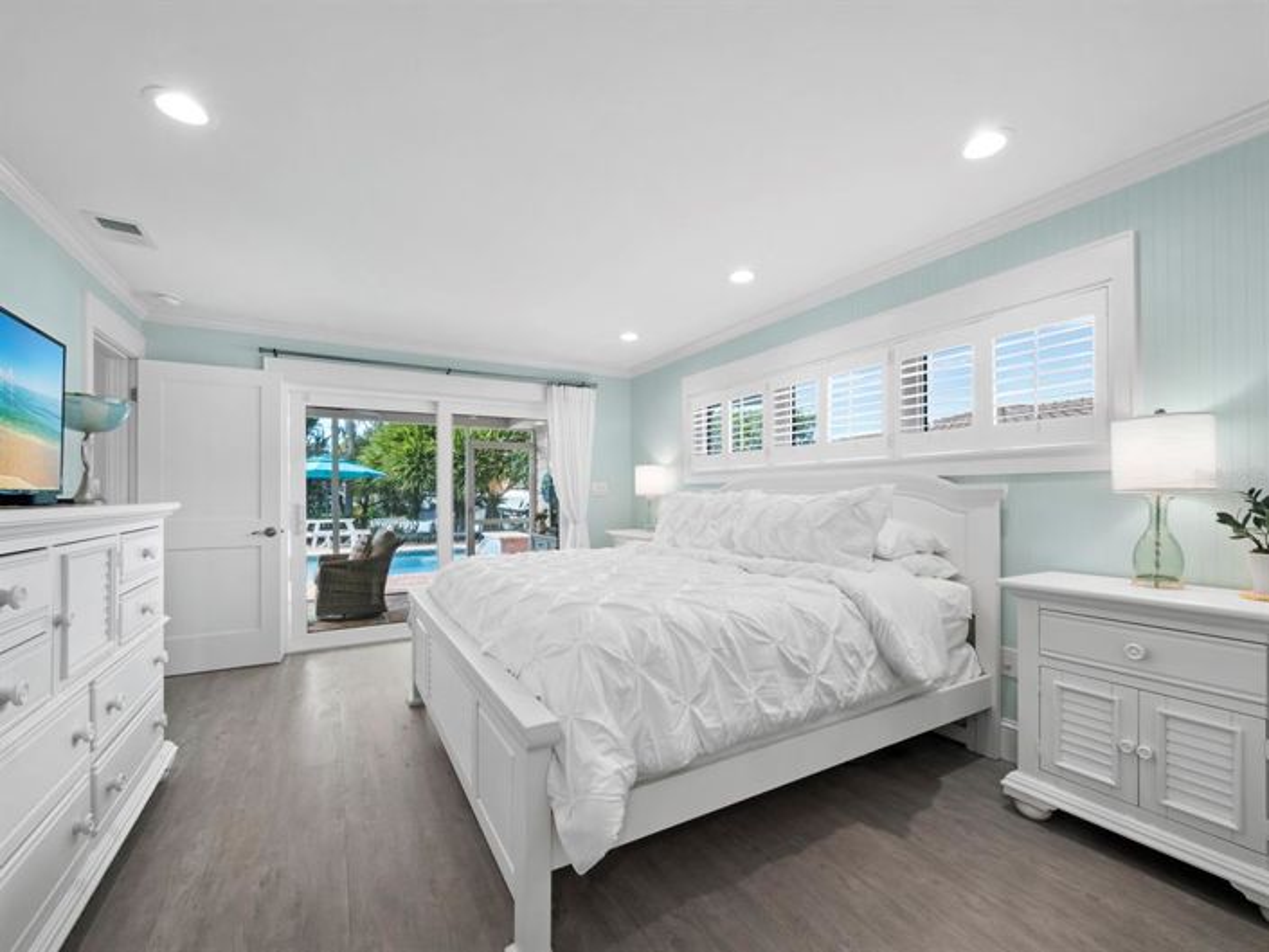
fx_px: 513
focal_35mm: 14
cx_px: 634
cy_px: 476
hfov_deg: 102.1
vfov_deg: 85.7
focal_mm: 7
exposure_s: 1/2.5
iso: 320
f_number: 13
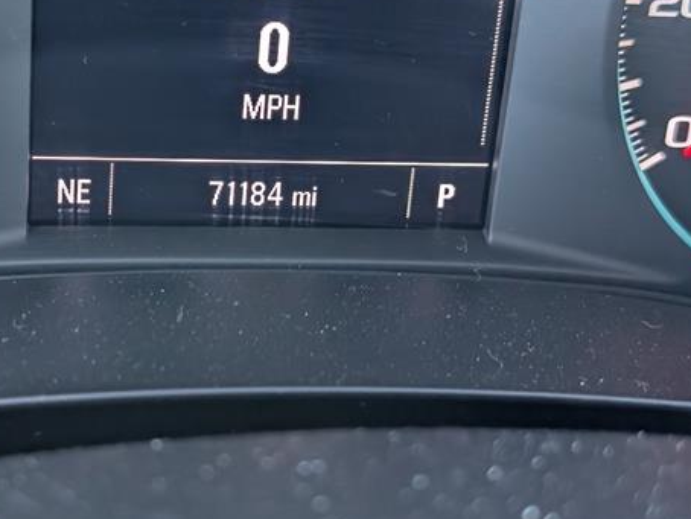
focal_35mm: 69
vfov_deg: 21.3
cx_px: 250
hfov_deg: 28.0
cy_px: 174
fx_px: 1378
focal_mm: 6.9
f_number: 1.68
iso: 486
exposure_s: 1/227
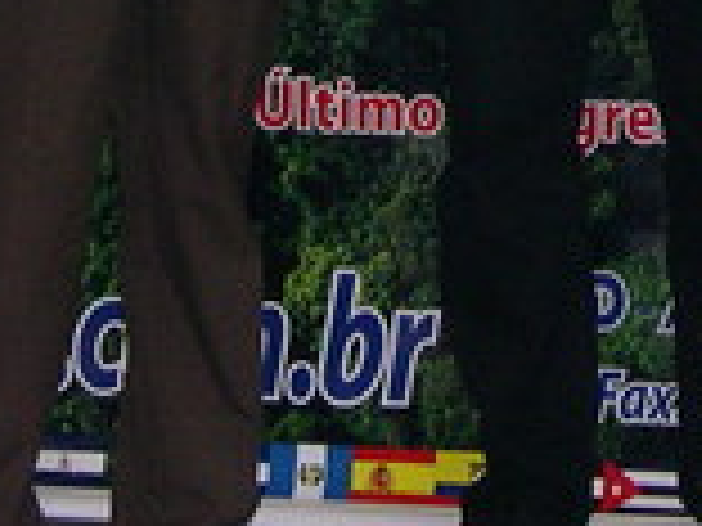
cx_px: 778
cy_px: -405
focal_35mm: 254
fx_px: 5151
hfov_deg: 7.7
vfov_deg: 5.8
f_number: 3.5
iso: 400
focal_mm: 13.2
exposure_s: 1/60
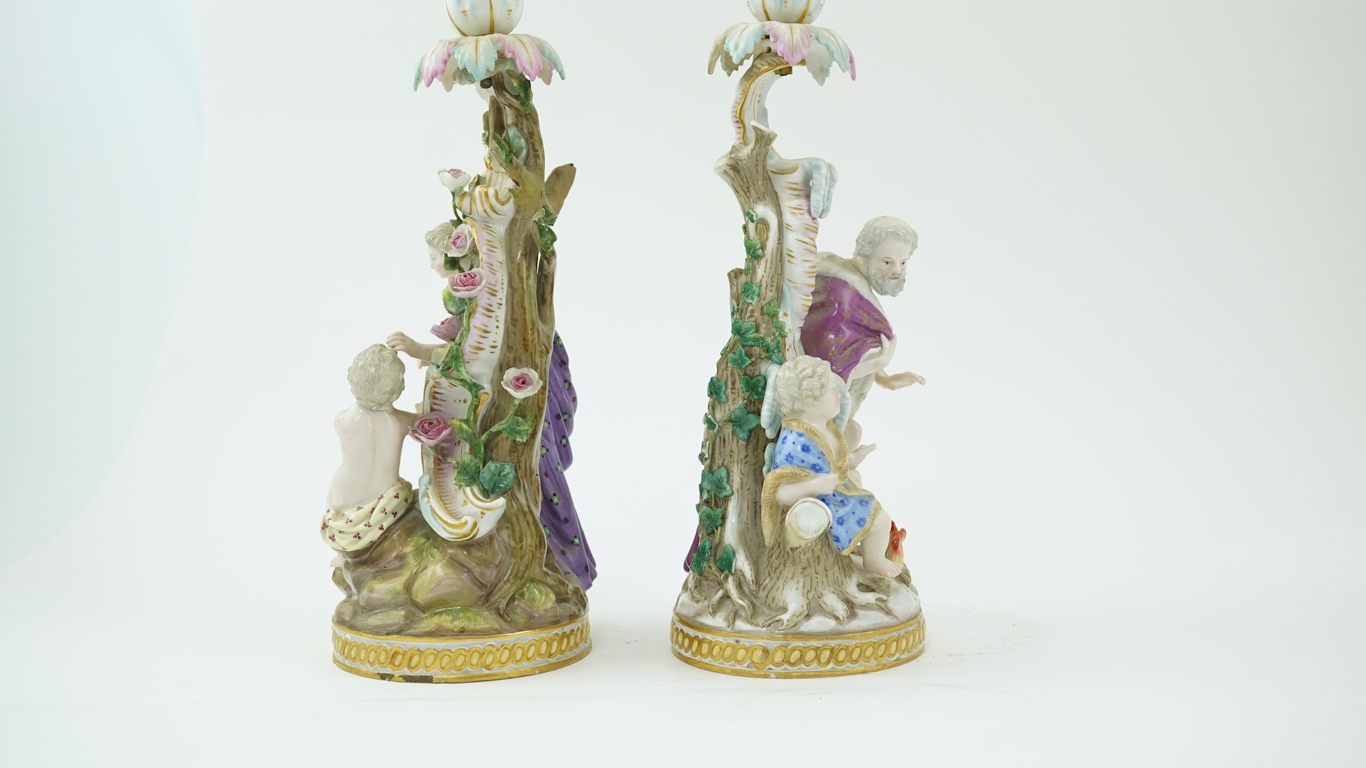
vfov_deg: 24.9
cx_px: 677
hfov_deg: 42.9
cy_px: 309
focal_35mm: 48
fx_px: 1738
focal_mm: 30
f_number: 9
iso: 500
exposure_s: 1/50
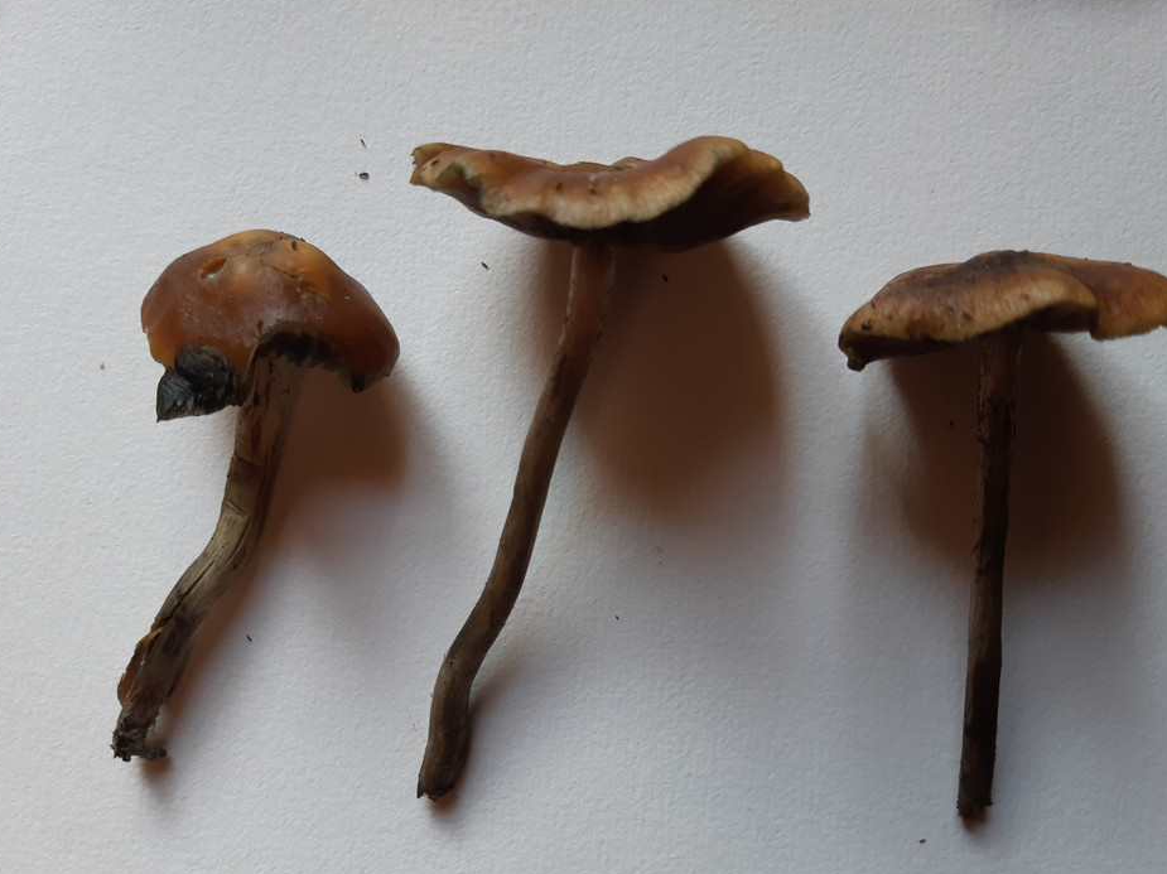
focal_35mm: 30
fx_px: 1011
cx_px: 594
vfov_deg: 46.7
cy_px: 475
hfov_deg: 60.0
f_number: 1.7
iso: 50
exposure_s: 1/50
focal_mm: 3.93
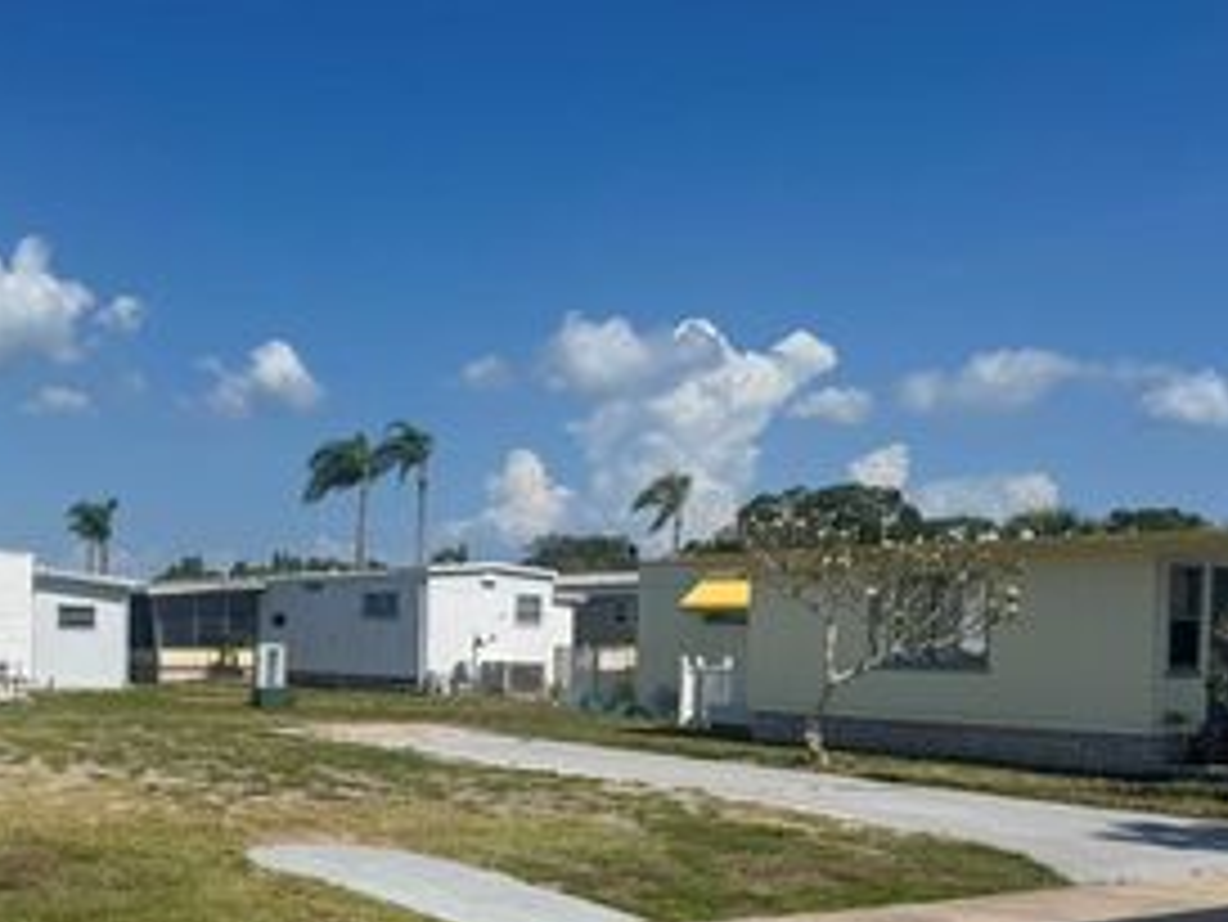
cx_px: 288
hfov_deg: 41.5
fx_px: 1562
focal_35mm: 44
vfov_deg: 32.3
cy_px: 686
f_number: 1.78
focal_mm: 6.76
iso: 80
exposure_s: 1/9009
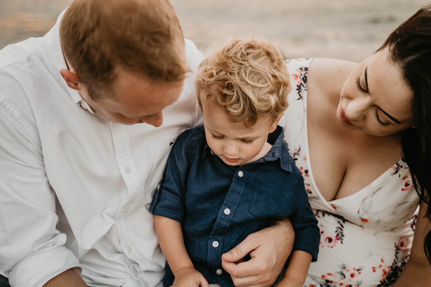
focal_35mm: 50
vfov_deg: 27.0
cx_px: 214
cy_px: 142
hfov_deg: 39.6
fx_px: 599
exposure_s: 1/200
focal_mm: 49
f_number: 2.8
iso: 400
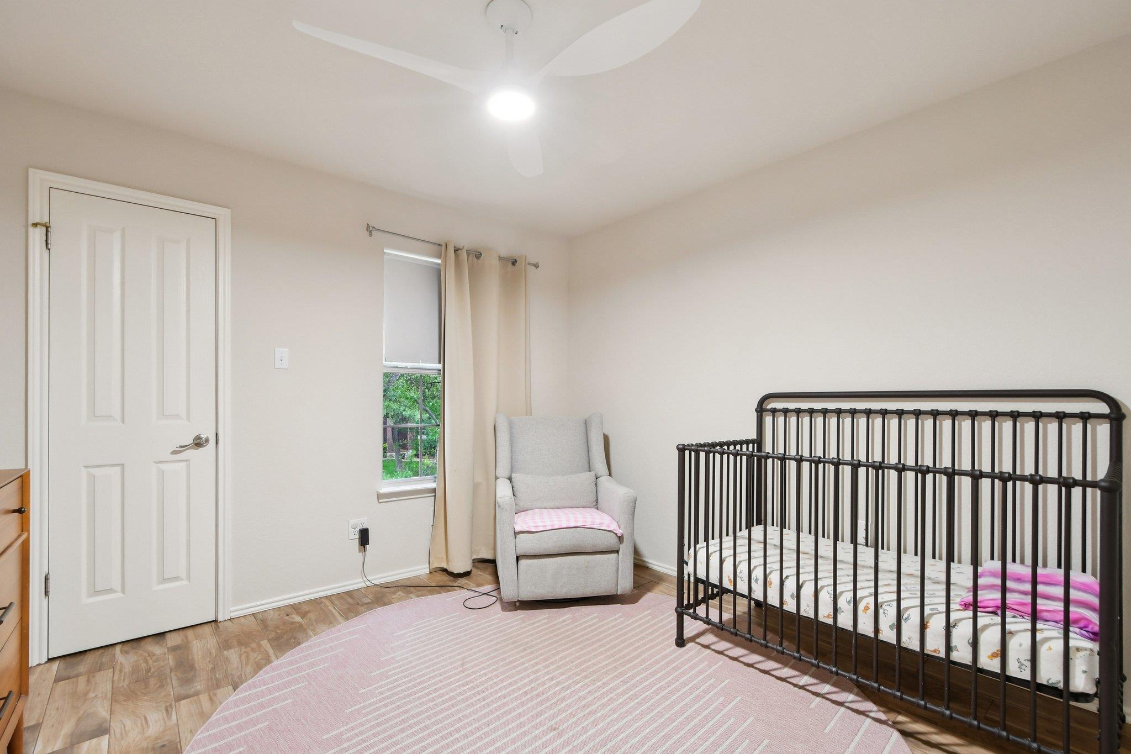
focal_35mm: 15
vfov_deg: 77.3
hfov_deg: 100.4
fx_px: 471
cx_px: 566
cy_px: 377
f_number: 8
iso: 400
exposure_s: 1/6
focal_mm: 10
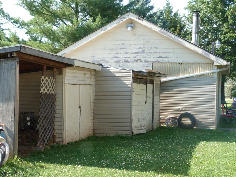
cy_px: 88
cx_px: 118
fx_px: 348
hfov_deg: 37.5
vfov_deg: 28.6
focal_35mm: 51
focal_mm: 9.2
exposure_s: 1/250
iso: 400
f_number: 5.6
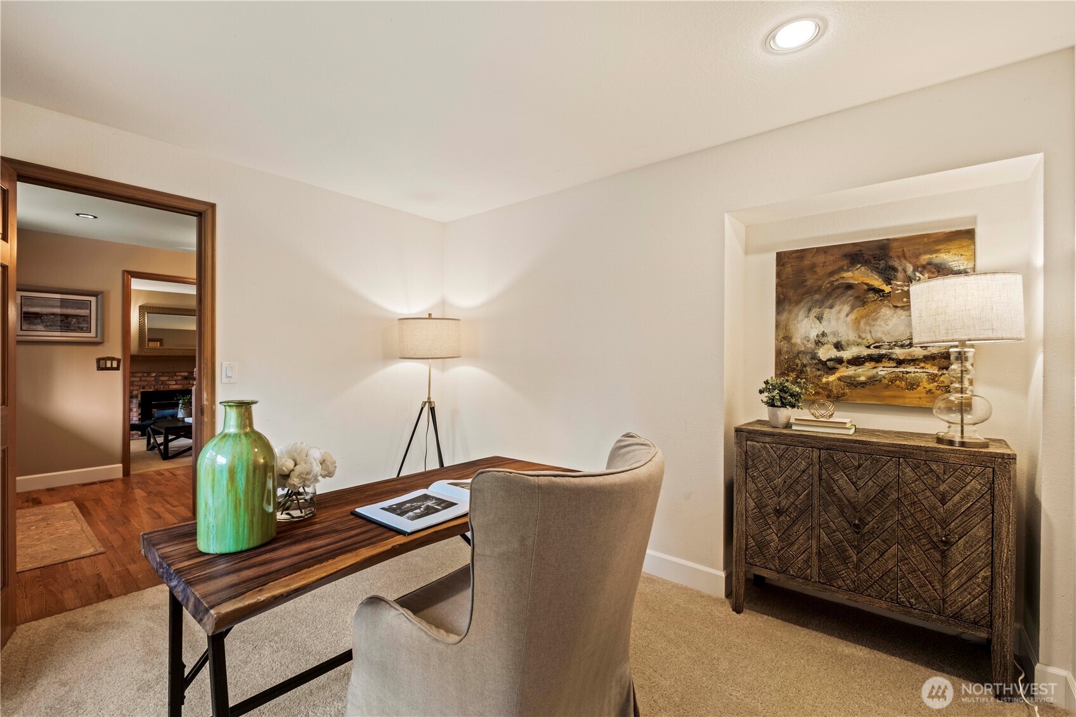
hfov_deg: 100.4
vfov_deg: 77.3
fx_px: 448
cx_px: 538
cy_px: 358
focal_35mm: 15
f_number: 8
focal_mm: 10
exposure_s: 2
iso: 320
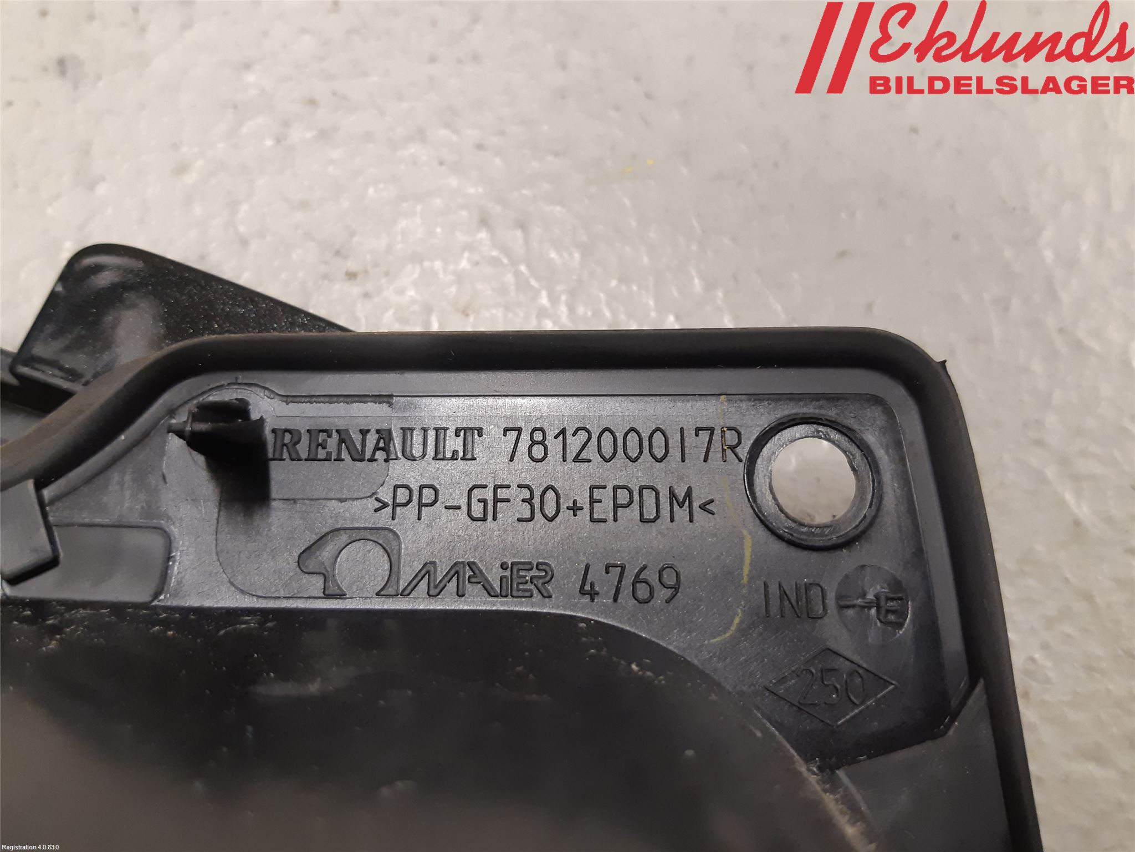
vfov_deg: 53.1
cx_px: 568
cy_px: 426
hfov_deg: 67.3
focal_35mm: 26
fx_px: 852
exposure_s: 1/50
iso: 200
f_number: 1.7
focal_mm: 3.93
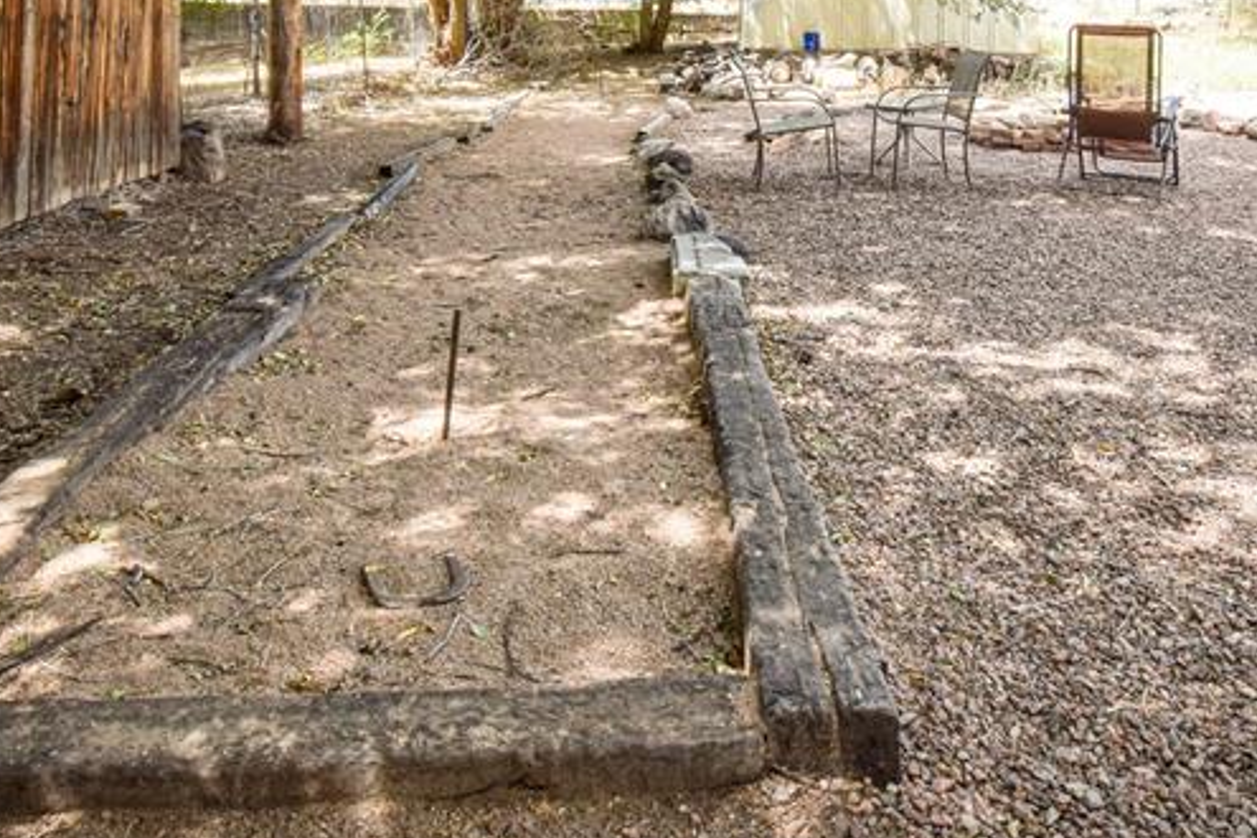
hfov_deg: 60.0
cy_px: 69
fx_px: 1082
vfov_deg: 39.0
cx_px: 731
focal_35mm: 31
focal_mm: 10
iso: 320
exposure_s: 1/50
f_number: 13
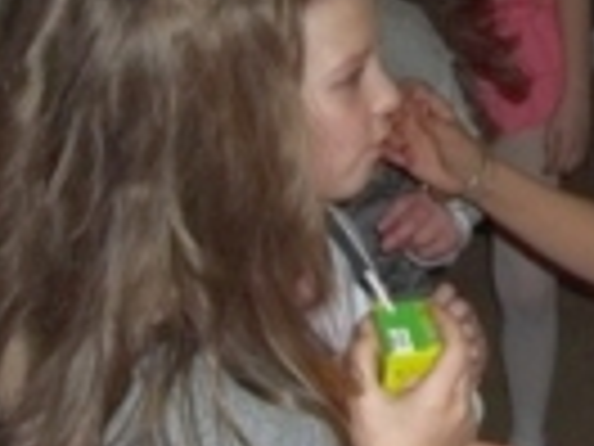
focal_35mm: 145
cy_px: -158
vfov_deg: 10.0
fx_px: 2488
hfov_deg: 13.6
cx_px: 284
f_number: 2.9
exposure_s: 1/30
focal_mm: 5.7
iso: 160
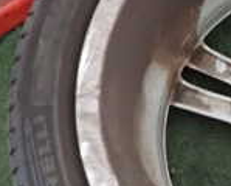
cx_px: 326
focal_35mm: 98
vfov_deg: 15.7
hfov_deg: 17.8
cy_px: 132
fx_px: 672
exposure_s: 1/25
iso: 800
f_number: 2
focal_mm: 4.5
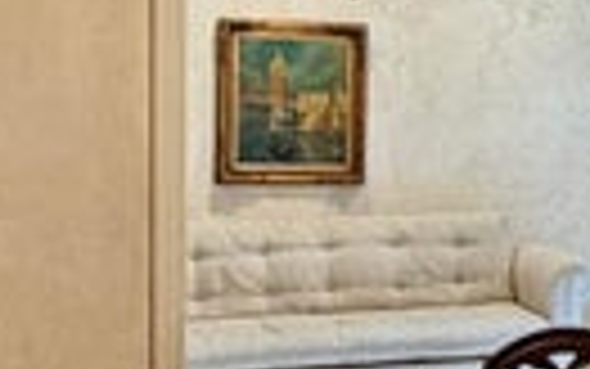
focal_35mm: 97
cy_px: 148
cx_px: 813
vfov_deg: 13.5
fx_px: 1560
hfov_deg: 19.4
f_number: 2.2
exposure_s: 1/60
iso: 250
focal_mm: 2.22
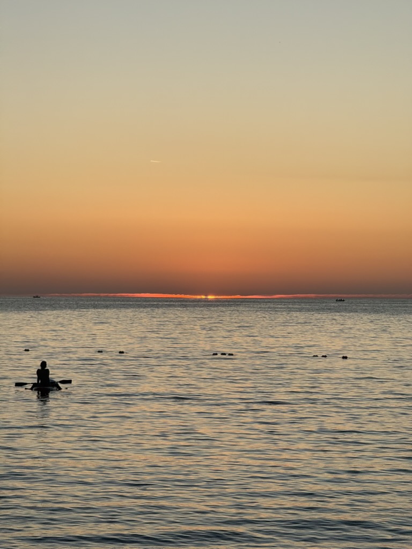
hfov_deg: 12.3
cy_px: 274
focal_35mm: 120
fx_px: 1904
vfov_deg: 16.4
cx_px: 206
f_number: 2.8
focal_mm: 15.66
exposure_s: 1/533
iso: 50
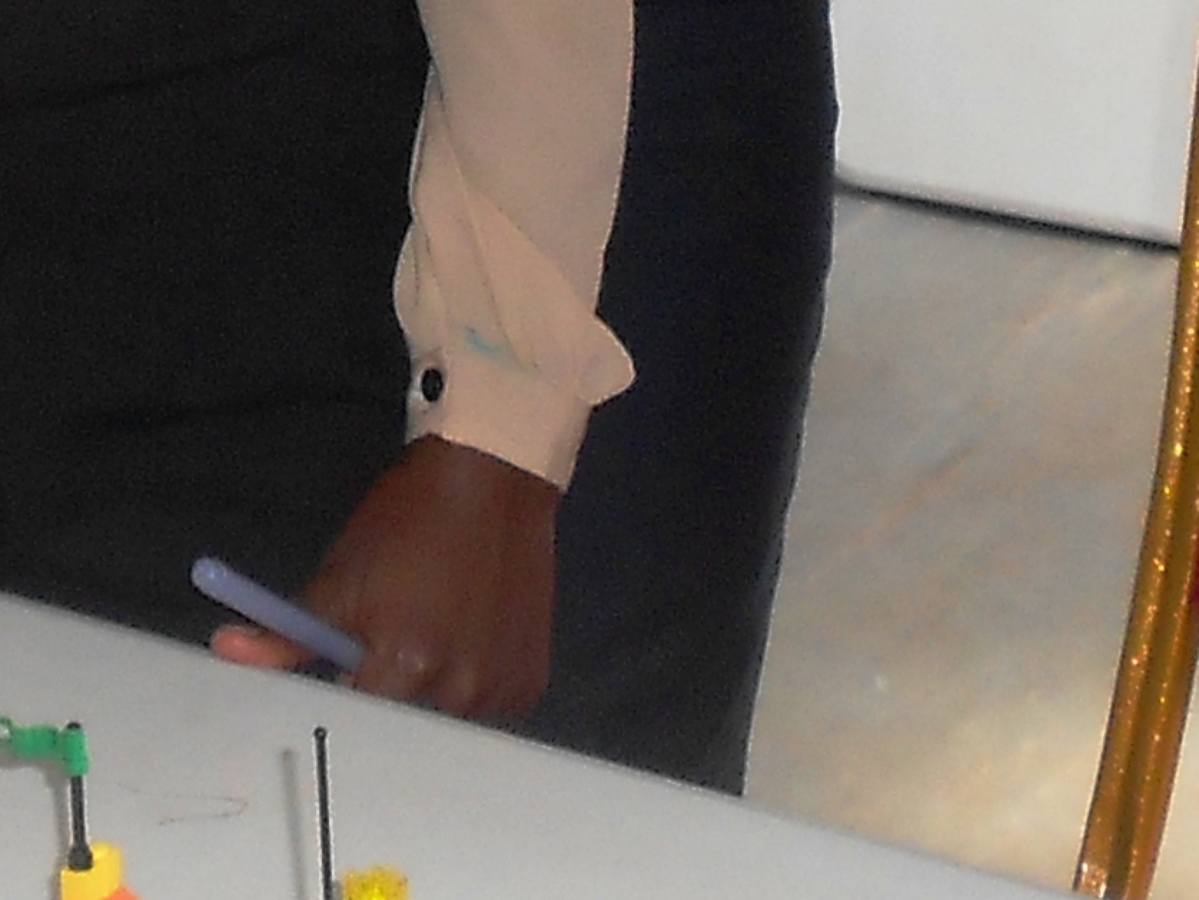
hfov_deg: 14.7
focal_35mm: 134
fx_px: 4643
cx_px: 372
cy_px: -571
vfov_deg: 10.6
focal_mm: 4.6
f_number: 3.2
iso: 200
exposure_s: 1/25
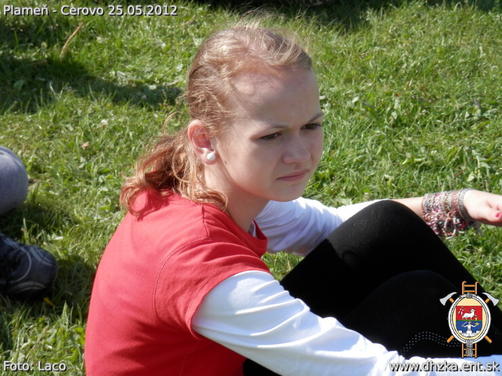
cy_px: 188
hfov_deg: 17.0
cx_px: 251
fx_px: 1682
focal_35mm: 116
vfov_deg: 12.8
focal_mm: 20.9
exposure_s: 1/250
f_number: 5.2
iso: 80
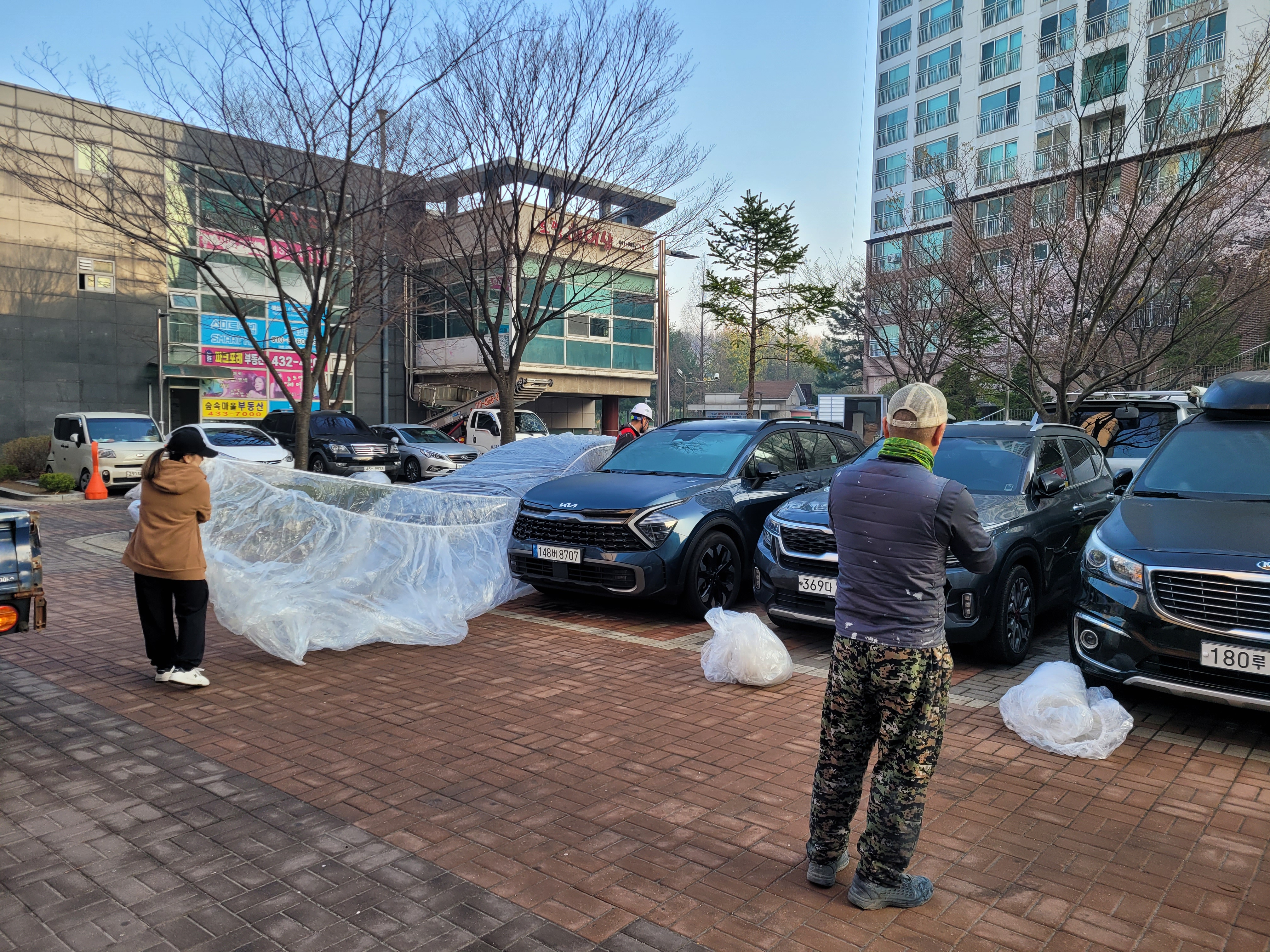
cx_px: 635
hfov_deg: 67.3
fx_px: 954
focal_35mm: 26
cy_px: 476
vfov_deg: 53.1
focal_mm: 5.4
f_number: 1.8
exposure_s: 1/310
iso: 40
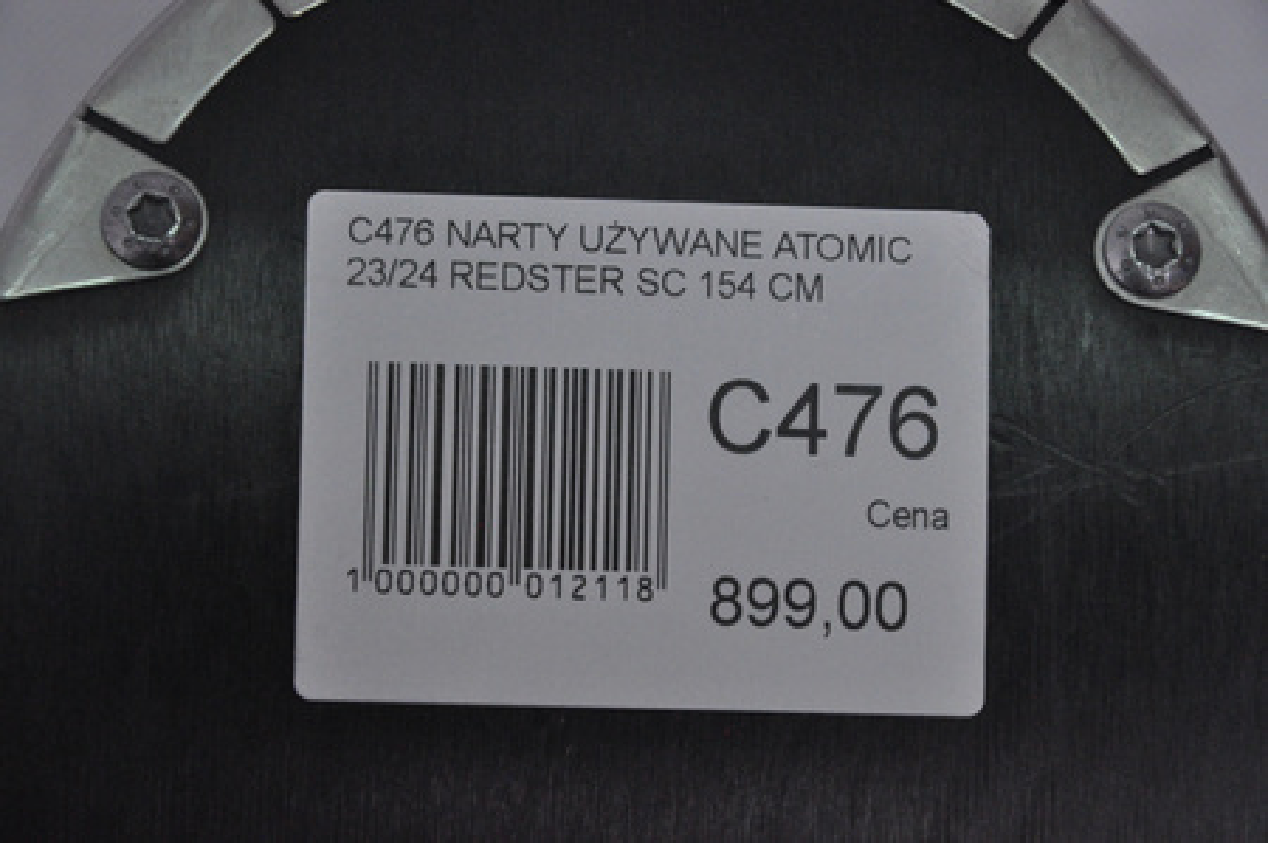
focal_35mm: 158
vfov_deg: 8.7
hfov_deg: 13.1
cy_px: 422
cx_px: 634
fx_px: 5541
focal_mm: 105
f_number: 9.5
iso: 3200
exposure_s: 1/125
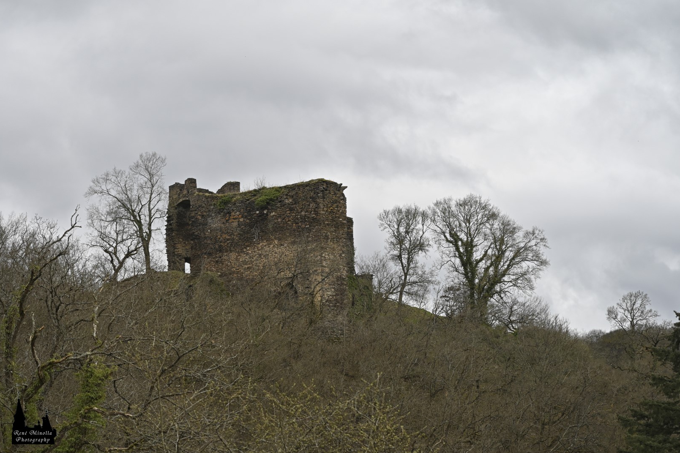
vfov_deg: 11.3
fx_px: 2285
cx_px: 339
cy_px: 228
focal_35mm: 121
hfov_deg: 16.9
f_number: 5
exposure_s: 1/400
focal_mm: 120
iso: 200
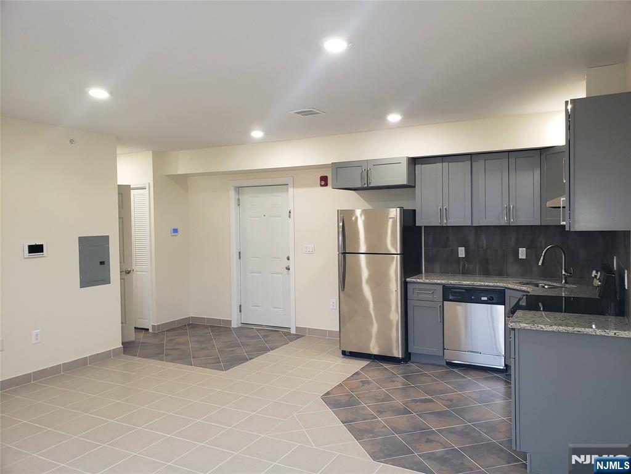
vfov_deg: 53.1
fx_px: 474
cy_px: 237
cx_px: 316
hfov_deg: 67.3
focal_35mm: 26
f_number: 2.4
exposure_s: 1/24
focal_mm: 4.3
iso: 100
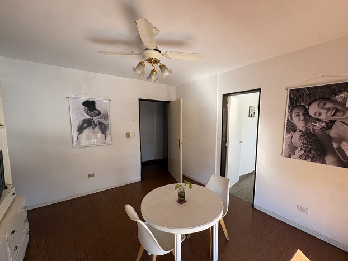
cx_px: 184
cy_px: 136
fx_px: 151
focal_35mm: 15
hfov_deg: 98.1
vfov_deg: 81.7
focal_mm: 2.22
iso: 40
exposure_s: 1/99
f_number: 2.2
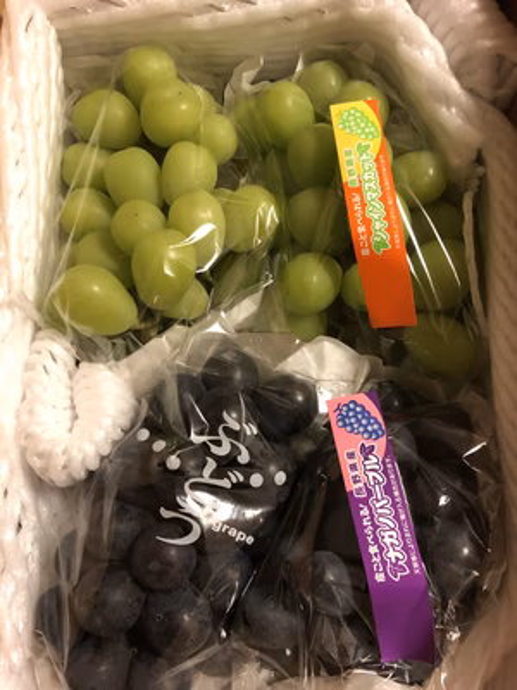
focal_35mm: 28
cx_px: 258
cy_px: 345
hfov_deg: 49.7
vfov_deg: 63.4
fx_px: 558
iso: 100
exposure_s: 1/13
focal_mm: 4
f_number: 1.8
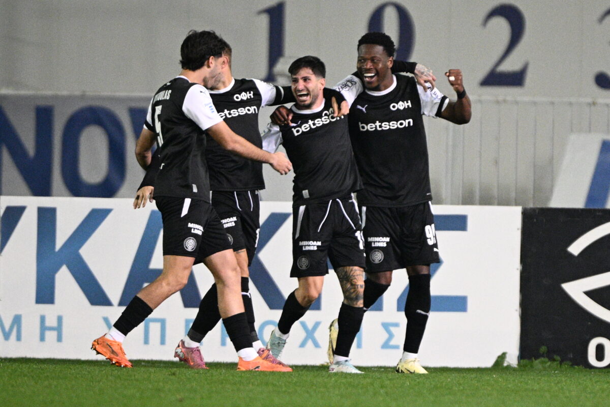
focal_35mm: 560
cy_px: 204
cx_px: 305
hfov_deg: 3.7
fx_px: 9488
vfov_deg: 2.5
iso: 2500
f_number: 4
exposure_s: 1/1000
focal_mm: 560
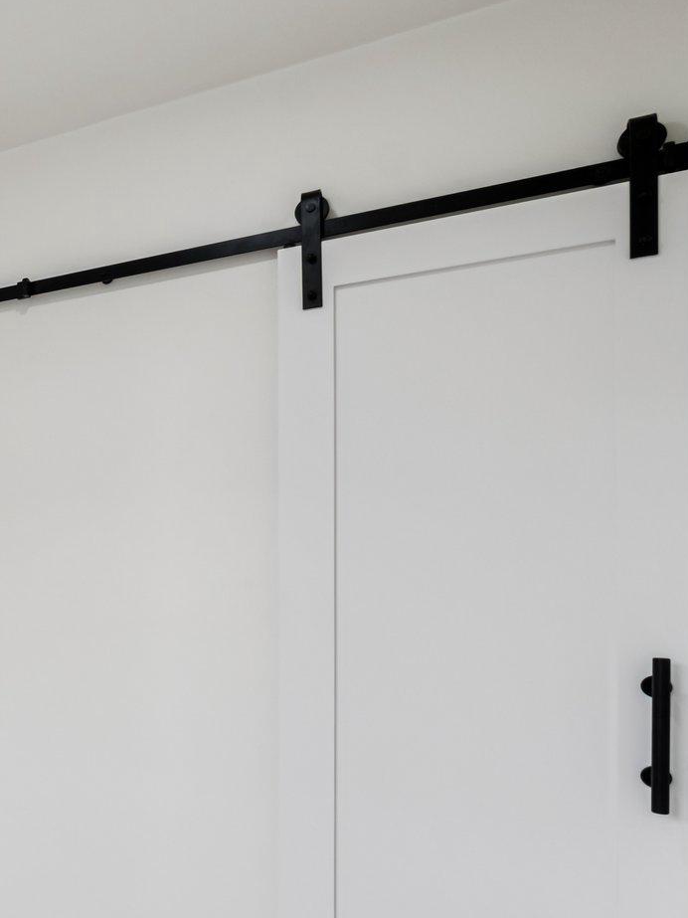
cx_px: -255
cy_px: 562
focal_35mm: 32
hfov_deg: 31.3
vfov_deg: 56.3
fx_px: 848
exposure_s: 1/17
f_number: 8
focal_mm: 10
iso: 250
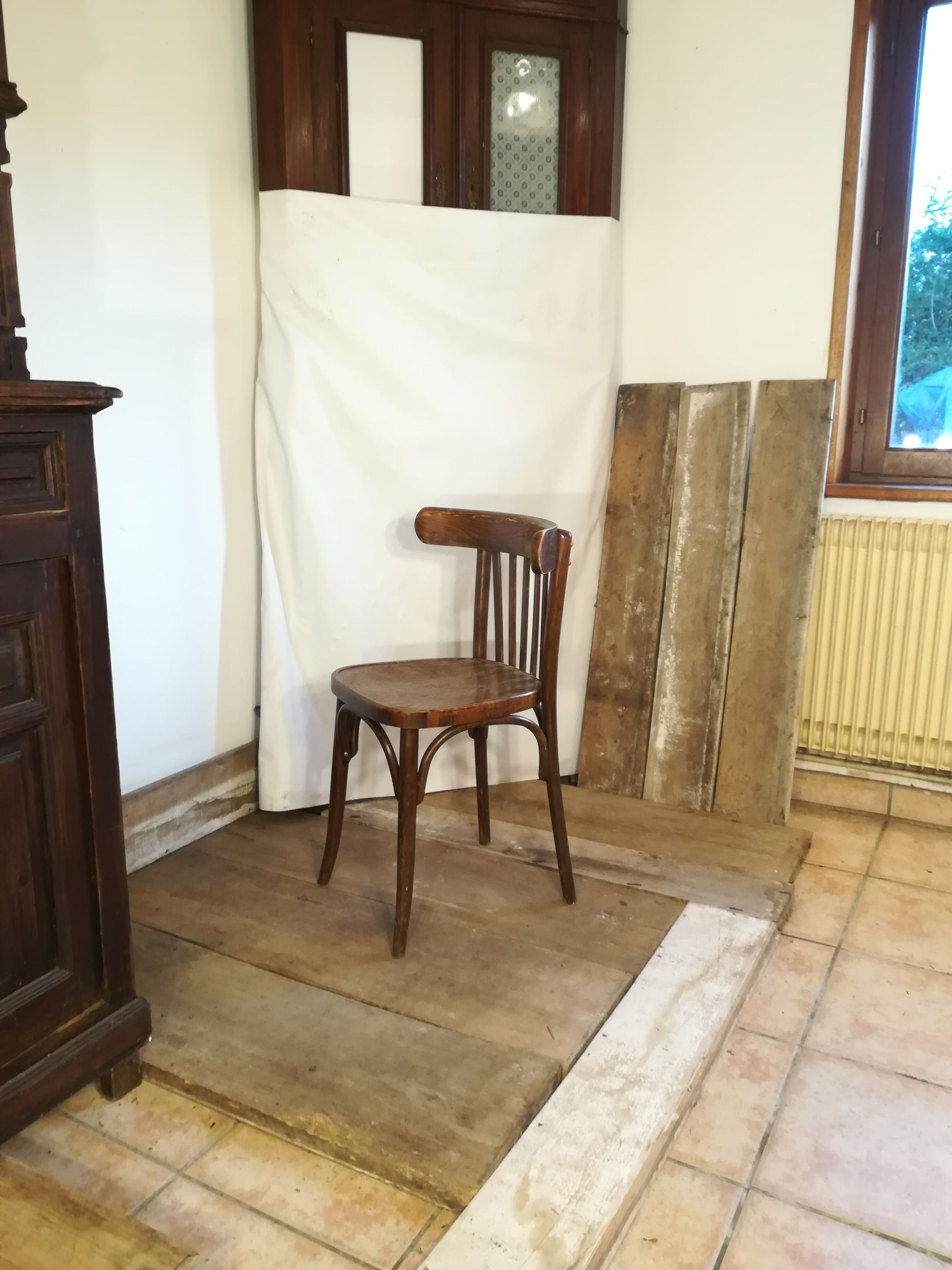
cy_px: 635
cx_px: 476
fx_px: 953
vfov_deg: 67.3
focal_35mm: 26
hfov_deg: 53.1
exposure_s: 1/33.3
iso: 250
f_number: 2.2
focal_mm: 3.83
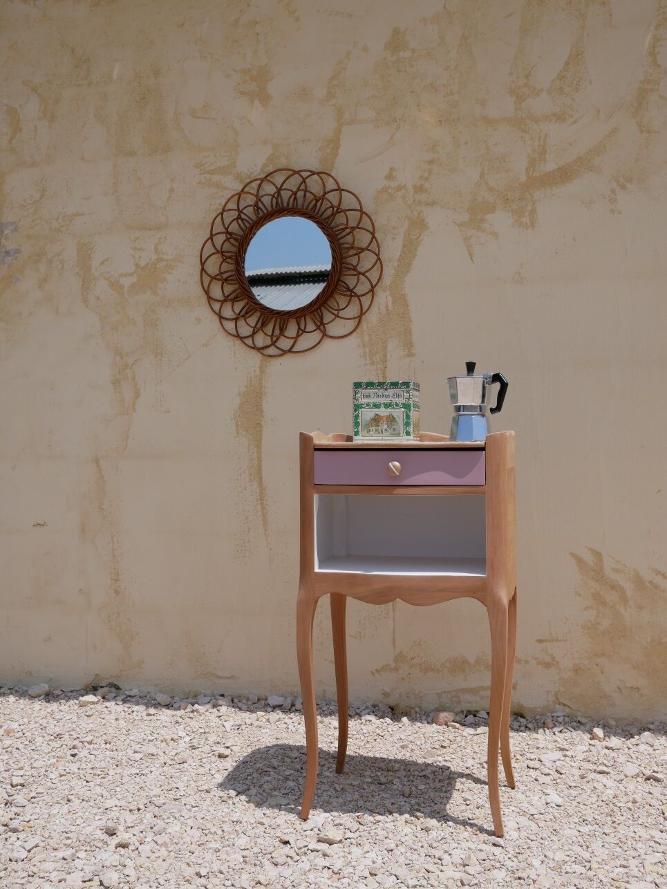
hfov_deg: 36.0
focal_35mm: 40
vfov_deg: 46.8
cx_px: 334
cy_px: 444
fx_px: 1027
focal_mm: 20
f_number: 6.3
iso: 200
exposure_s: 1/1600
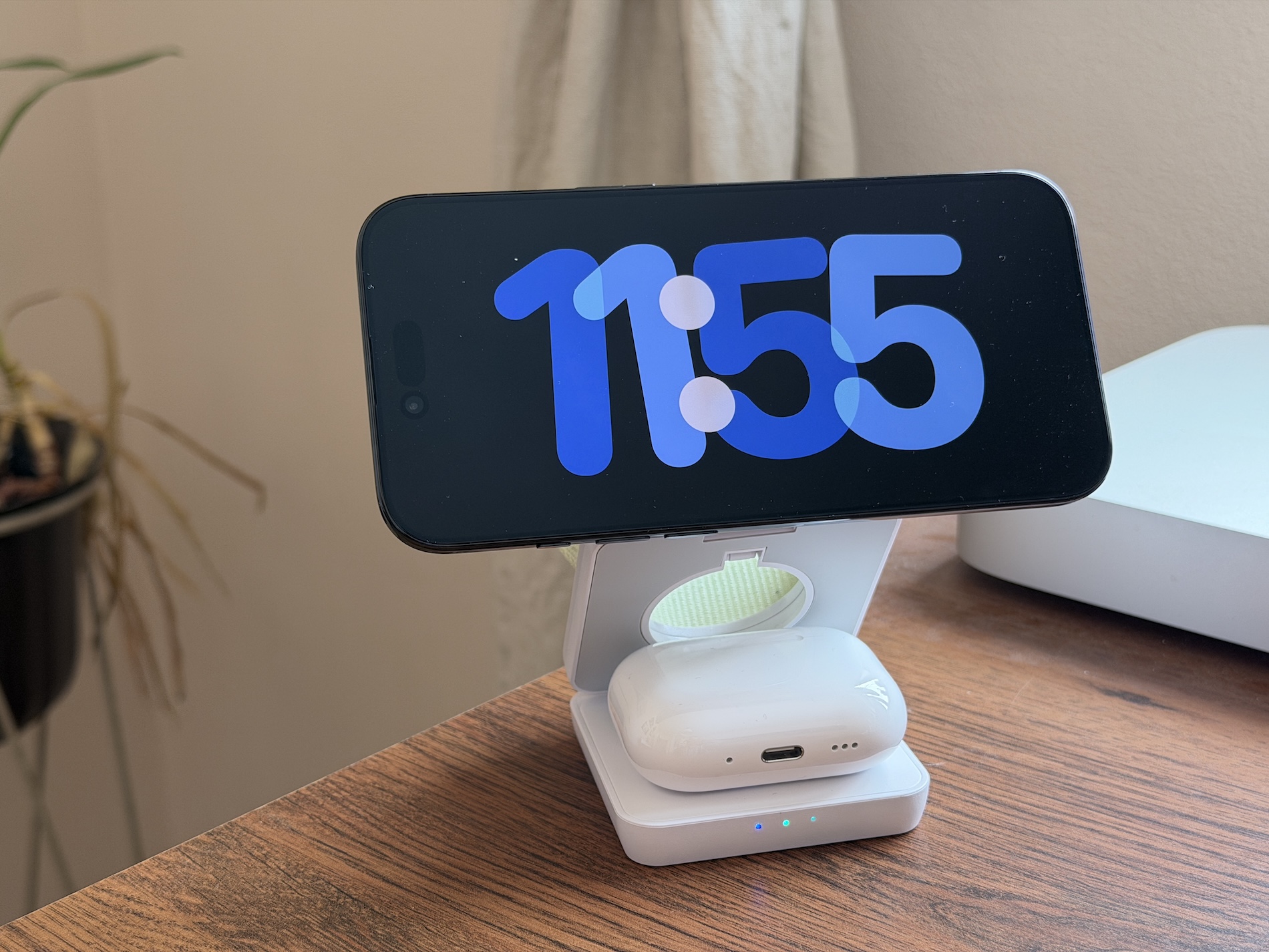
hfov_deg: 39.7
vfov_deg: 30.3
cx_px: 634
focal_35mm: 48
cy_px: 476
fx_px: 1760
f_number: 1.78
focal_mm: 6.76
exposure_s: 1/60
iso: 100
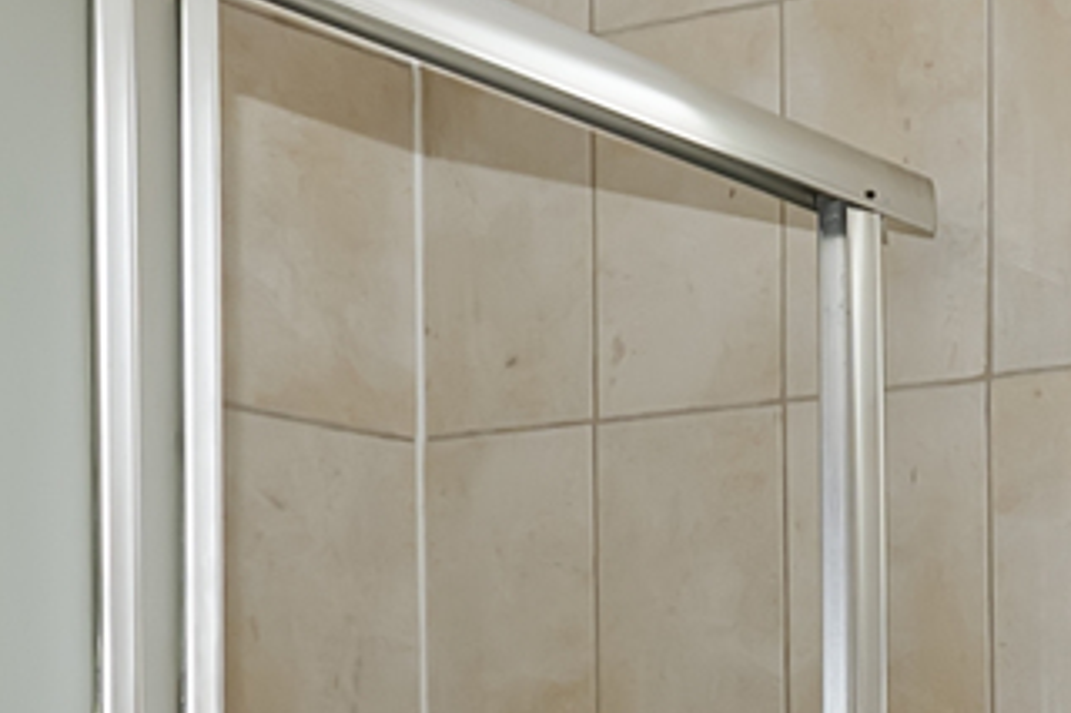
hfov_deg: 21.8
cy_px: 957
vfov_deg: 16.8
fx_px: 2260
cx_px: 1650
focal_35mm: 76
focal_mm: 10
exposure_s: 1/20
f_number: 7.1
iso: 250
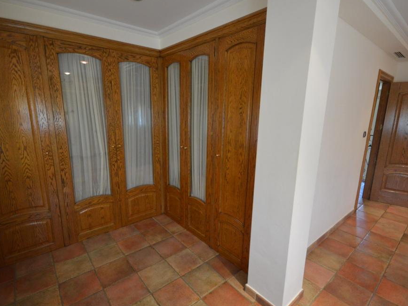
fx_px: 200
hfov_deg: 91.0
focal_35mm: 17
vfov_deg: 74.7
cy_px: 154
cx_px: 199
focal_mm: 10
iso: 1800
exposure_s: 1/60
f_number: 4
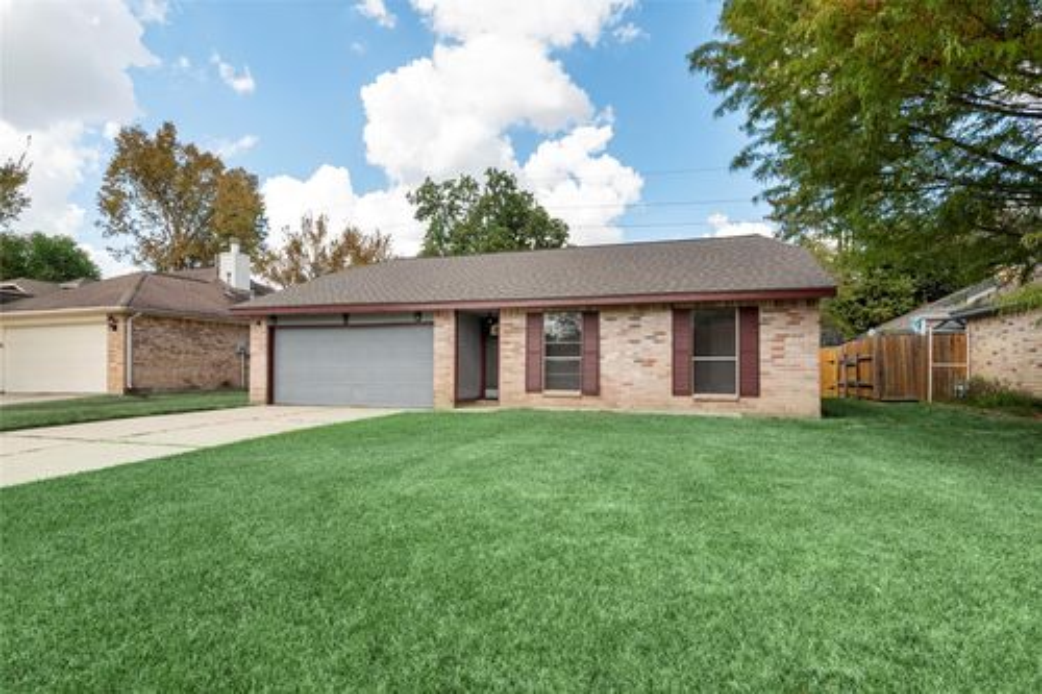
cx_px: 521
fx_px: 579
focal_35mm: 20
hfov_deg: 84.0
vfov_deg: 61.9
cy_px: 347
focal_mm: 20
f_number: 7.1
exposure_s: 1/400
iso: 100
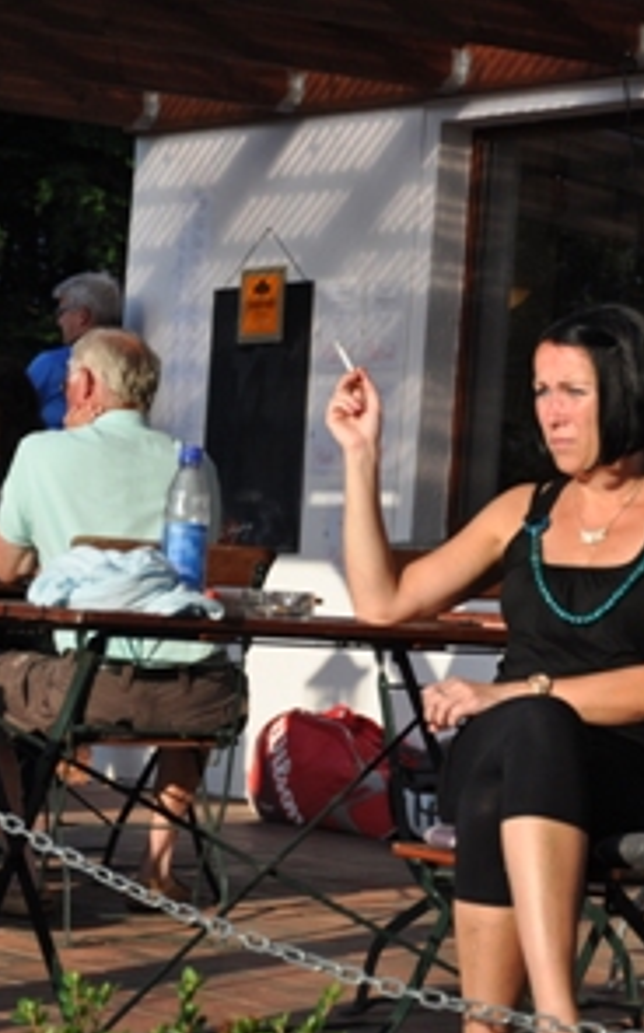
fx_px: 3262
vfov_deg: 18.0
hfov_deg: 11.2
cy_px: 518
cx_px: 514
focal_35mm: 116
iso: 400
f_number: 5
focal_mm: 50
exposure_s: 1/1250
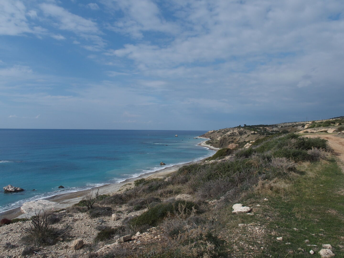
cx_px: 172
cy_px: 129
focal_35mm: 28
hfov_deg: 63.4
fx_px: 278
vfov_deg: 49.7
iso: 100
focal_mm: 6
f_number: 5.6
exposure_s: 1/1000
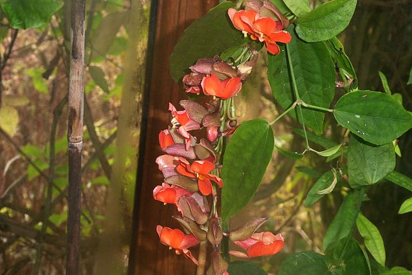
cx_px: 206
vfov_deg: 12.2
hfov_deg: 18.3
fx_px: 1282
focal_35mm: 112
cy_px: 129
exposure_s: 1/60
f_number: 5
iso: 640
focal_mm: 17.5
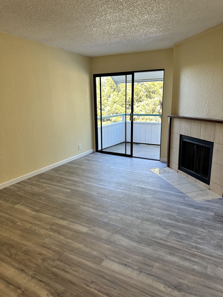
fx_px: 206
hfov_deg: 56.8
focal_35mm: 24
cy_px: 148
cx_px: 112
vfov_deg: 71.6
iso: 100
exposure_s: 1/120
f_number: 1.78
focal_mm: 6.86
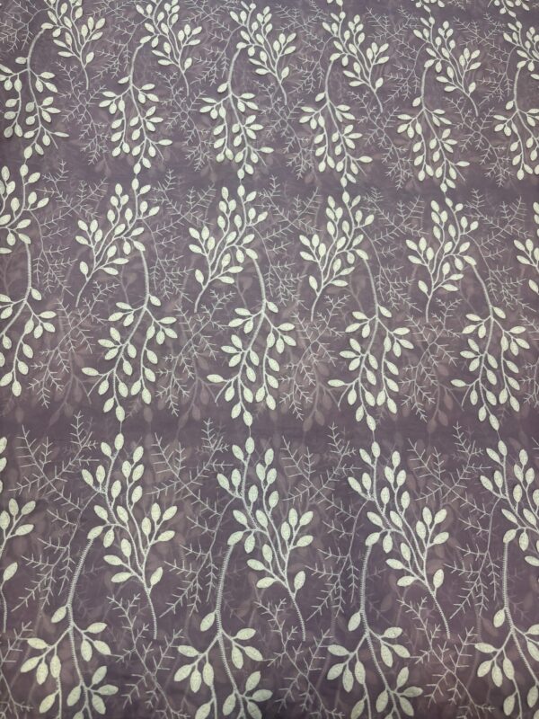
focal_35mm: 26
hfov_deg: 53.1
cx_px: 270
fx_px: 540
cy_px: 360
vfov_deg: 67.3
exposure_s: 1/164
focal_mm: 5.96
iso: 40
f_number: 1.6
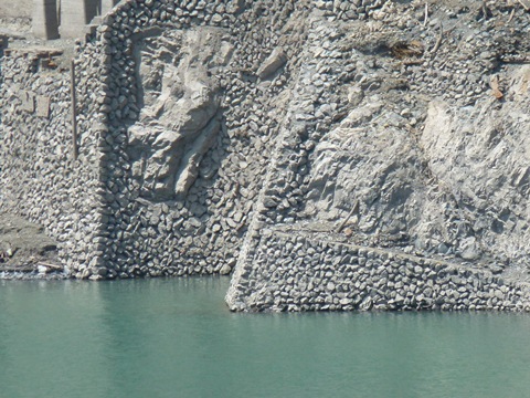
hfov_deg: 2.0
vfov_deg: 1.5
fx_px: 15510
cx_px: 265
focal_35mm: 1013
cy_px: 199
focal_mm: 108
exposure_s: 1/400
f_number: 5.2
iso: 100
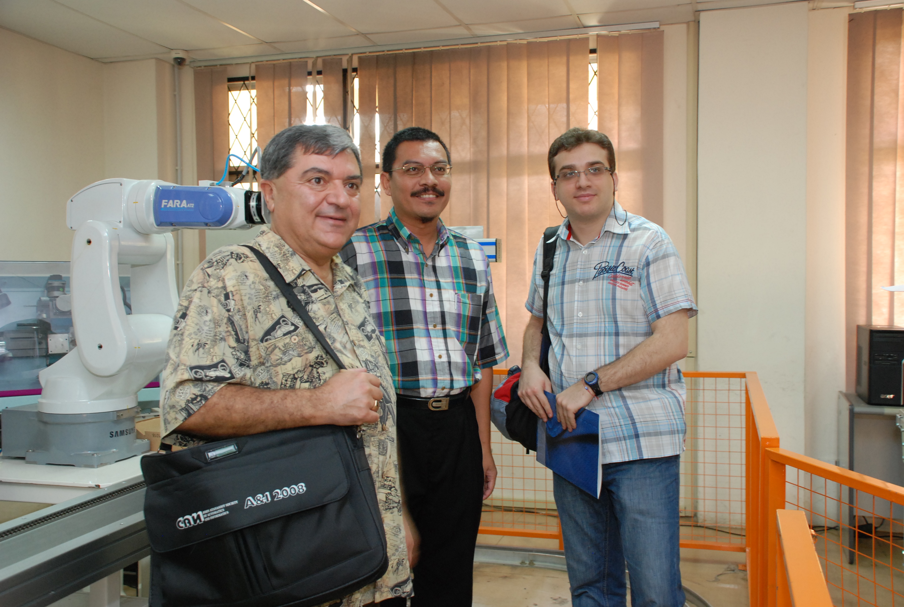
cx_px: 452
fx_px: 906
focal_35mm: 36
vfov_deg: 37.0
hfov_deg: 53.0
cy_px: 304
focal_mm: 24
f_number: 4
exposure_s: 1/30
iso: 640
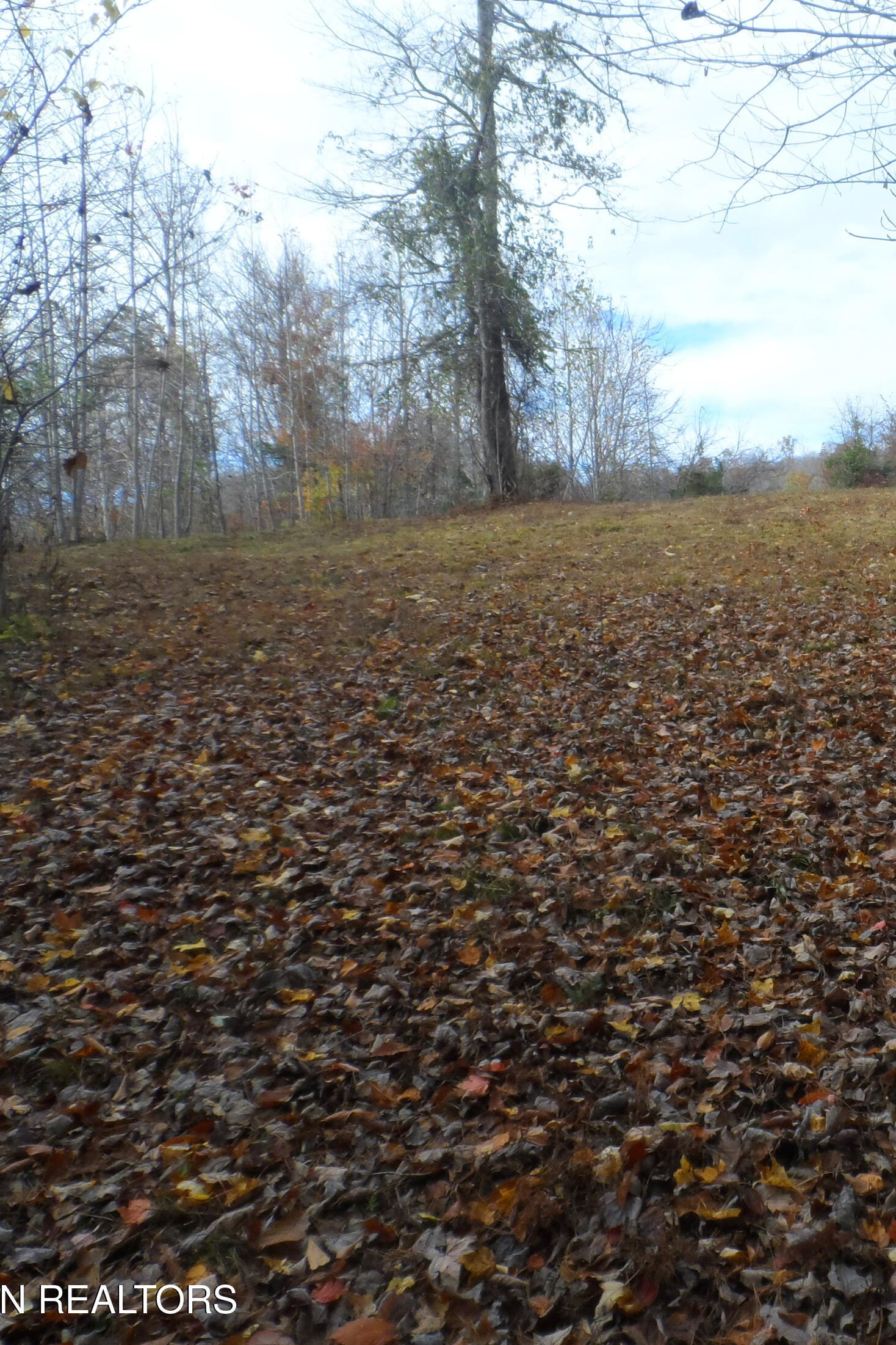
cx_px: 862
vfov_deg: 55.8
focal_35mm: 34
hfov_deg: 35.7
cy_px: 676
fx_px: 1269
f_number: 3.2
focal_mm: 4
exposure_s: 1/350
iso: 80
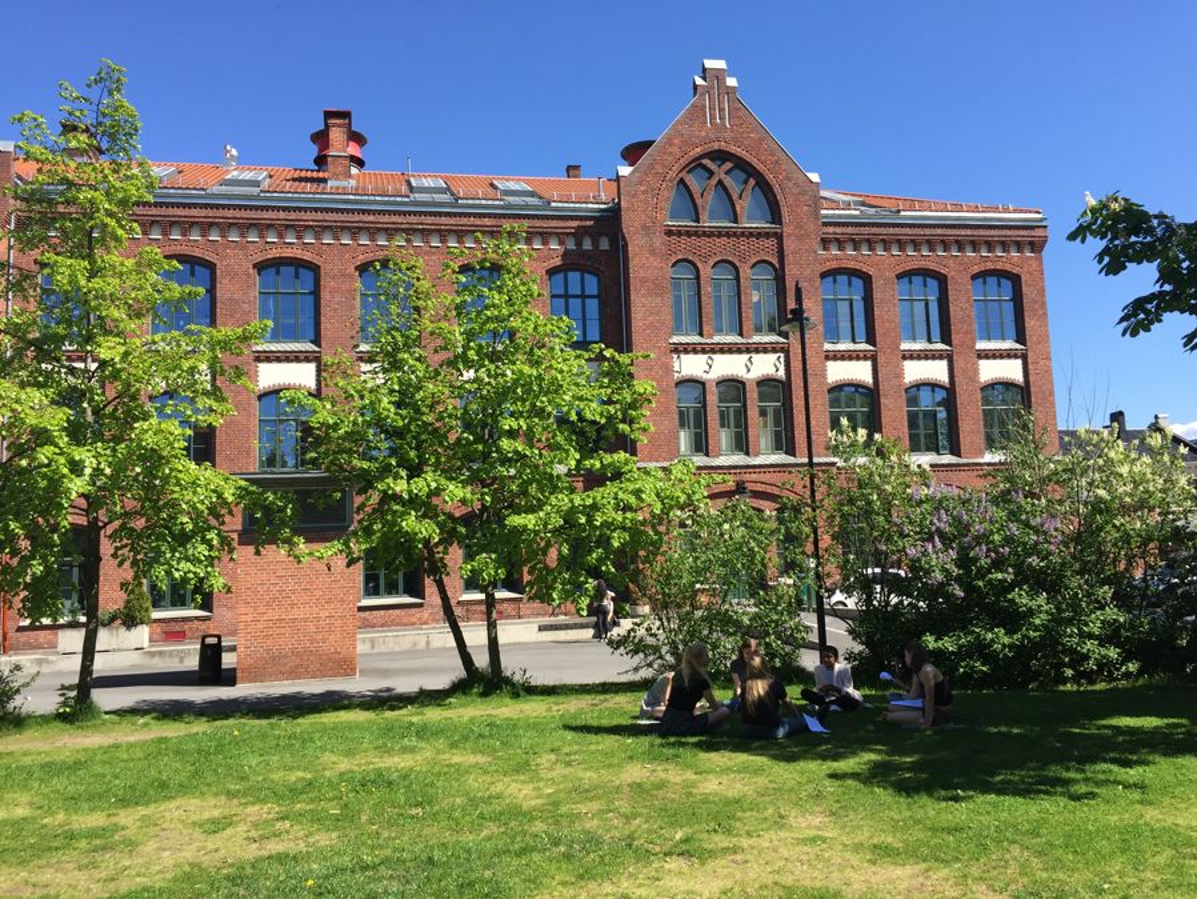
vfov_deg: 48.2
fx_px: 1003
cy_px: 450
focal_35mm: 29
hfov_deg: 61.6
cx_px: 598
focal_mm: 4.15
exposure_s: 1/1041
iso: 32
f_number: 2.2
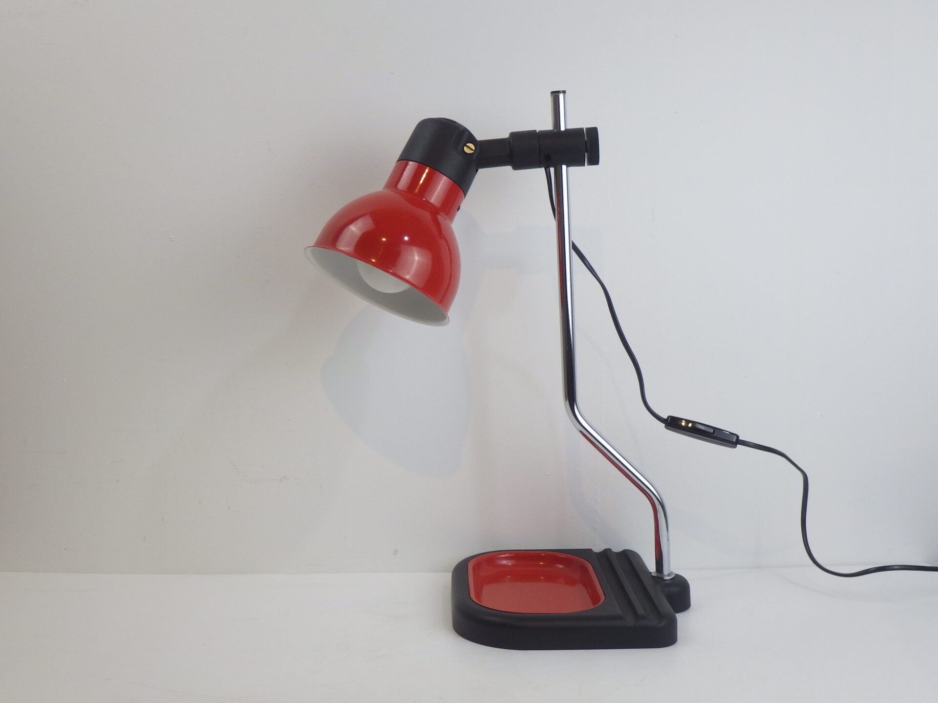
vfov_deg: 34.3
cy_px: 352
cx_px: 469
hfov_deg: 44.8
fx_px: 1138
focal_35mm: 42
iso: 125
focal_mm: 7.5
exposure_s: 1/45
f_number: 4.2
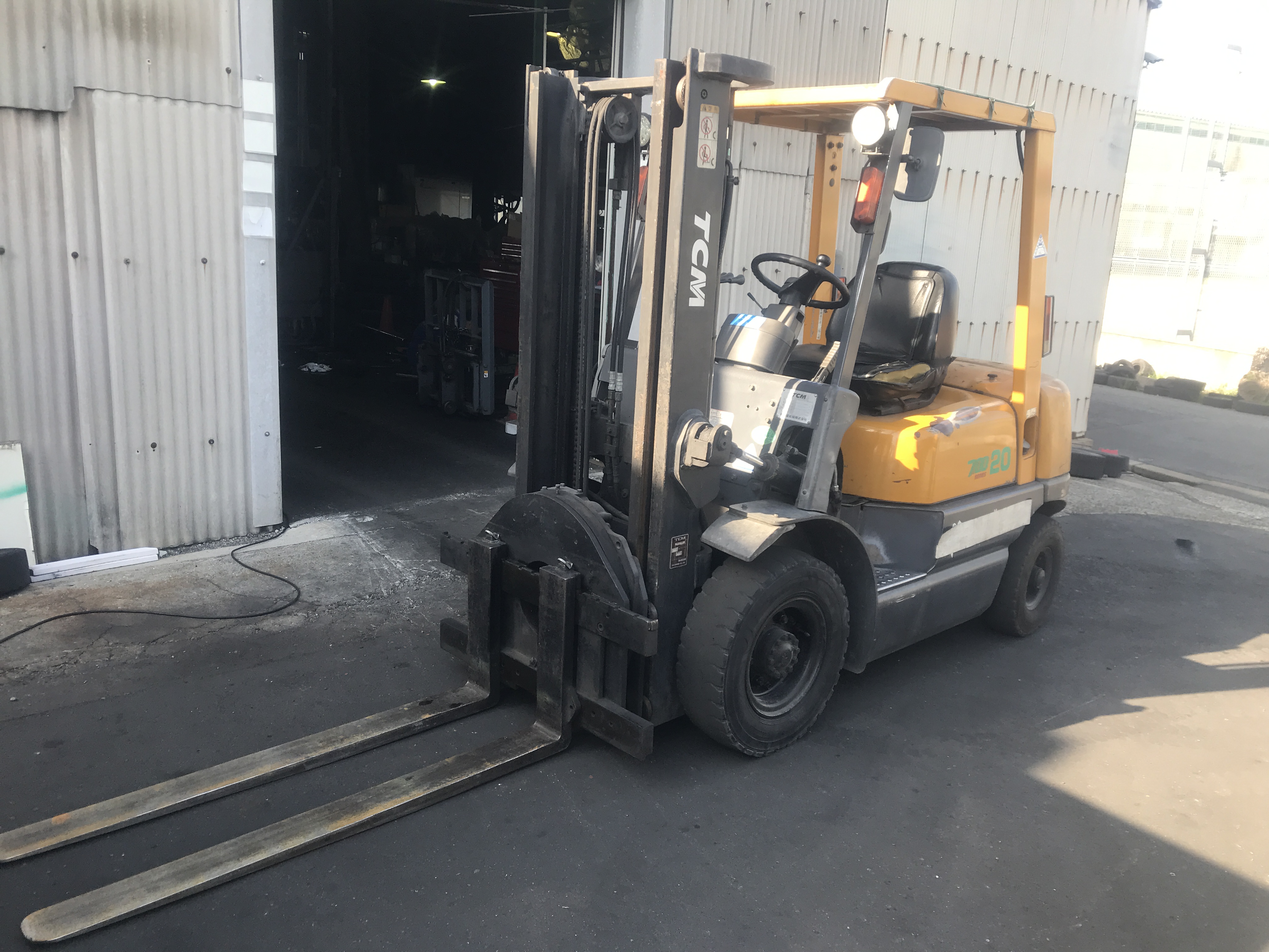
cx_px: 634
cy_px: 476
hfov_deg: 63.4
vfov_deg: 49.7
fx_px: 1026
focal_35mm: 28
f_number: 1.8
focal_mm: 3.99
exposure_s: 1/309
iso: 20
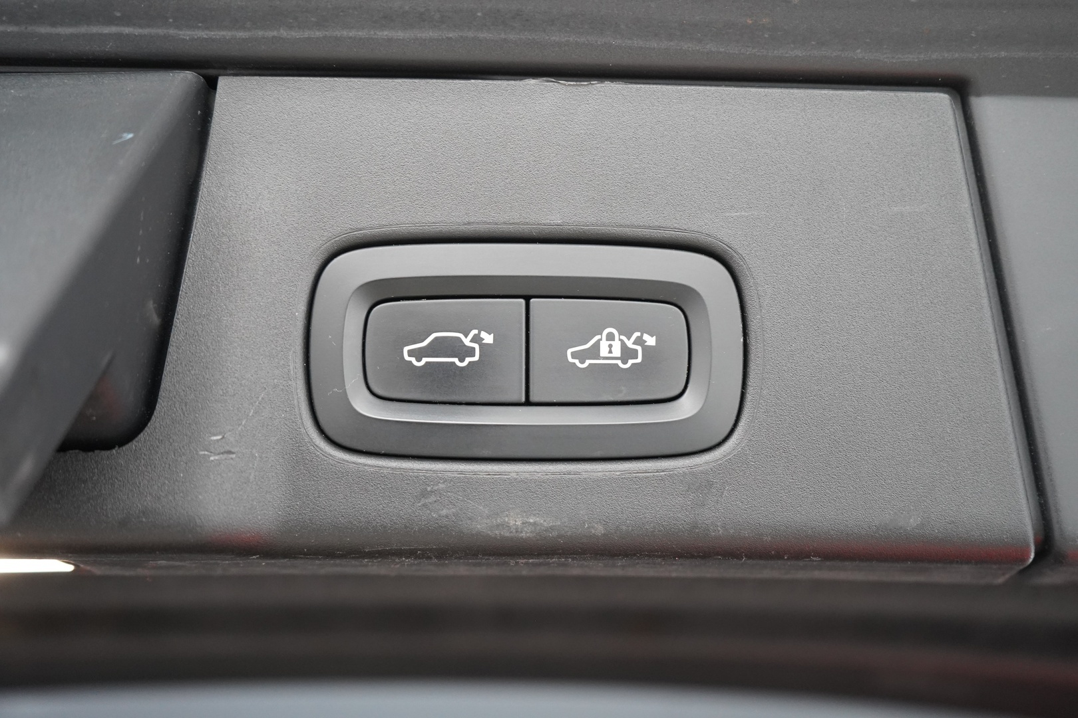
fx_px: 1228
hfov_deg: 47.4
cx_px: 539
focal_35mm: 41
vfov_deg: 32.6
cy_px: 359
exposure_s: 1/60
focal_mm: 41
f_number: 4.5
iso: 4000
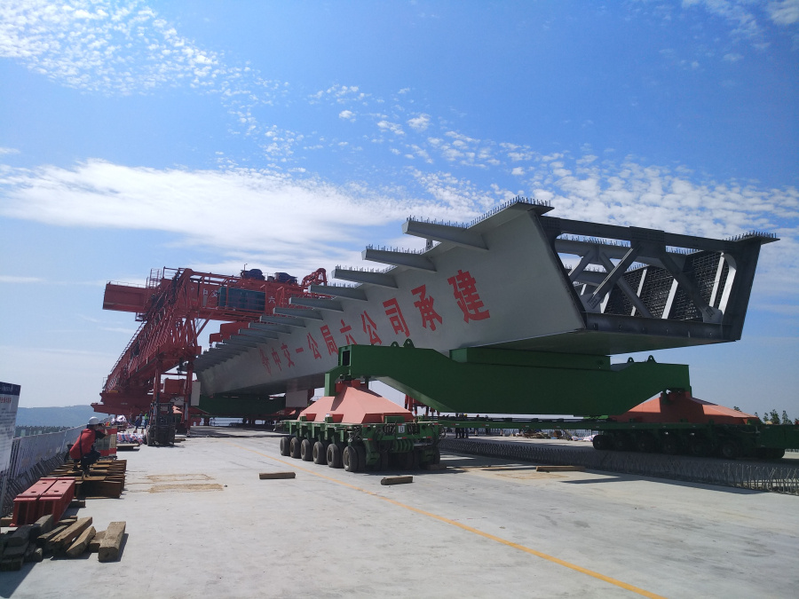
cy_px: 300
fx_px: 508
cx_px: 400
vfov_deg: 61.1
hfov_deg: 76.4
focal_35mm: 22
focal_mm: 3.81
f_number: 2.2
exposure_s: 1/2100
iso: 125
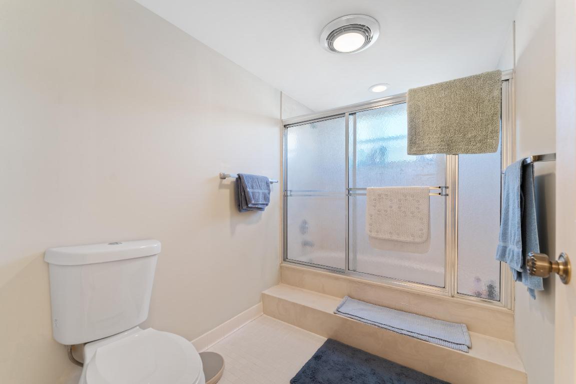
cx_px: 288
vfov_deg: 78.9
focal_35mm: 15
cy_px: 192
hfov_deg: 101.9
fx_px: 234
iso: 320
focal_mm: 14.6
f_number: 6.3
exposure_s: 1/13
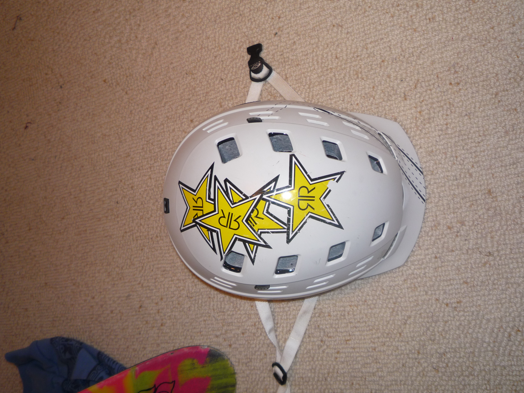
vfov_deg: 44.2
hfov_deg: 56.8
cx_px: 273
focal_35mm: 32
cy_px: 199
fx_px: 484
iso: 100
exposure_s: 1/30
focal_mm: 5.2
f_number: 3.3
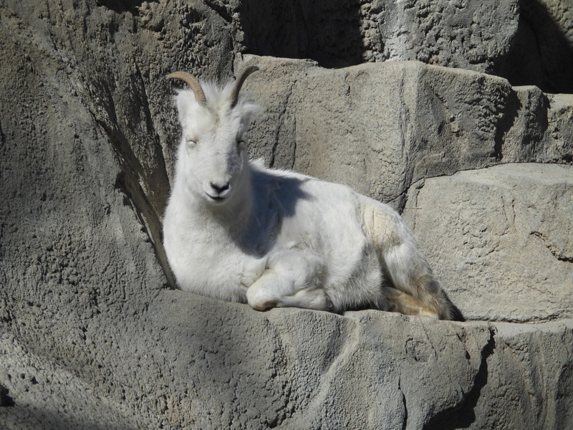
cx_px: 286
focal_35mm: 400
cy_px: 215
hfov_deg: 5.0
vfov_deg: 3.7
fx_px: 6621
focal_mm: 71.9
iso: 100
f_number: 5
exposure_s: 1/1000
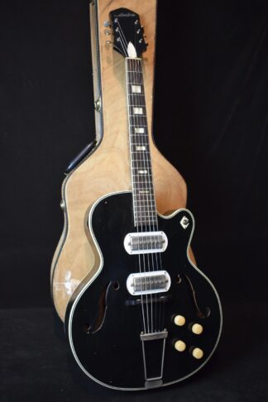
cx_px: 134
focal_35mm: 36
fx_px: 402
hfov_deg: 36.9
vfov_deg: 53.1
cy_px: 201
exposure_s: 1/60
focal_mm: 24
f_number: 4
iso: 2800
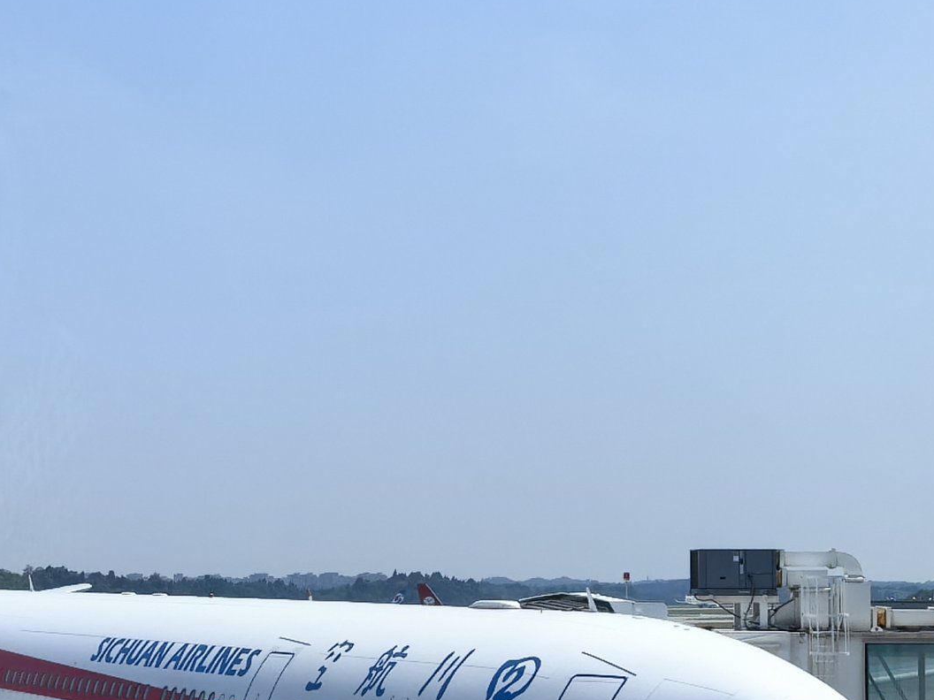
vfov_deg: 12.4
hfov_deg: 16.1
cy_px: 512
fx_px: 3211
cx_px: -83
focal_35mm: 119
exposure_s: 1/2500
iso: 50
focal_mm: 5.75
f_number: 2
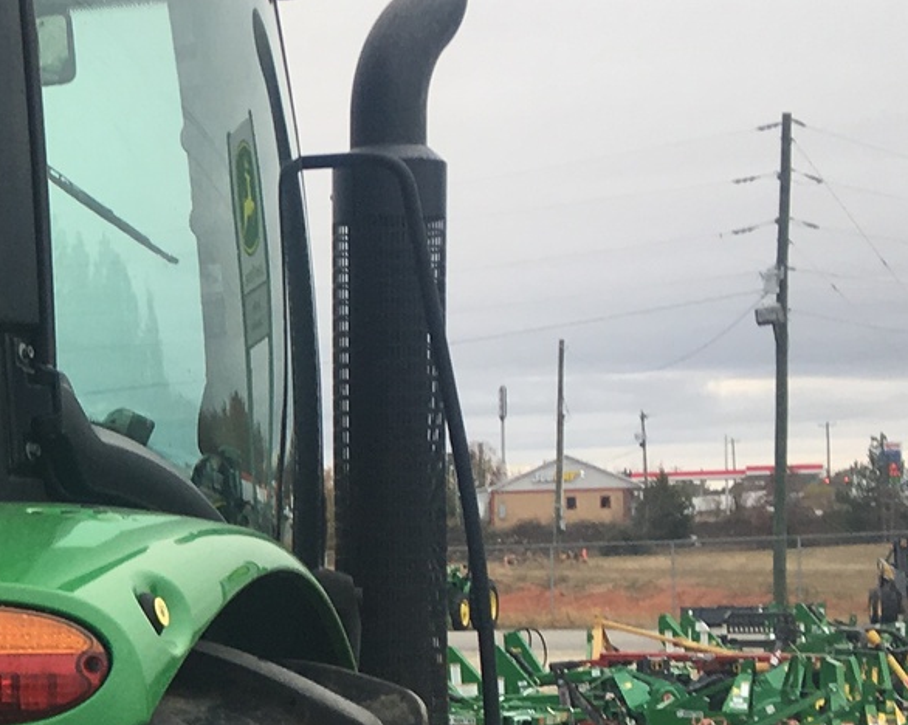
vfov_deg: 15.4
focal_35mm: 99
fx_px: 2659
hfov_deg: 17.2
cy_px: 607
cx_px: -504
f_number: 2.2
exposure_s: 1/346
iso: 25
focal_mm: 4.15
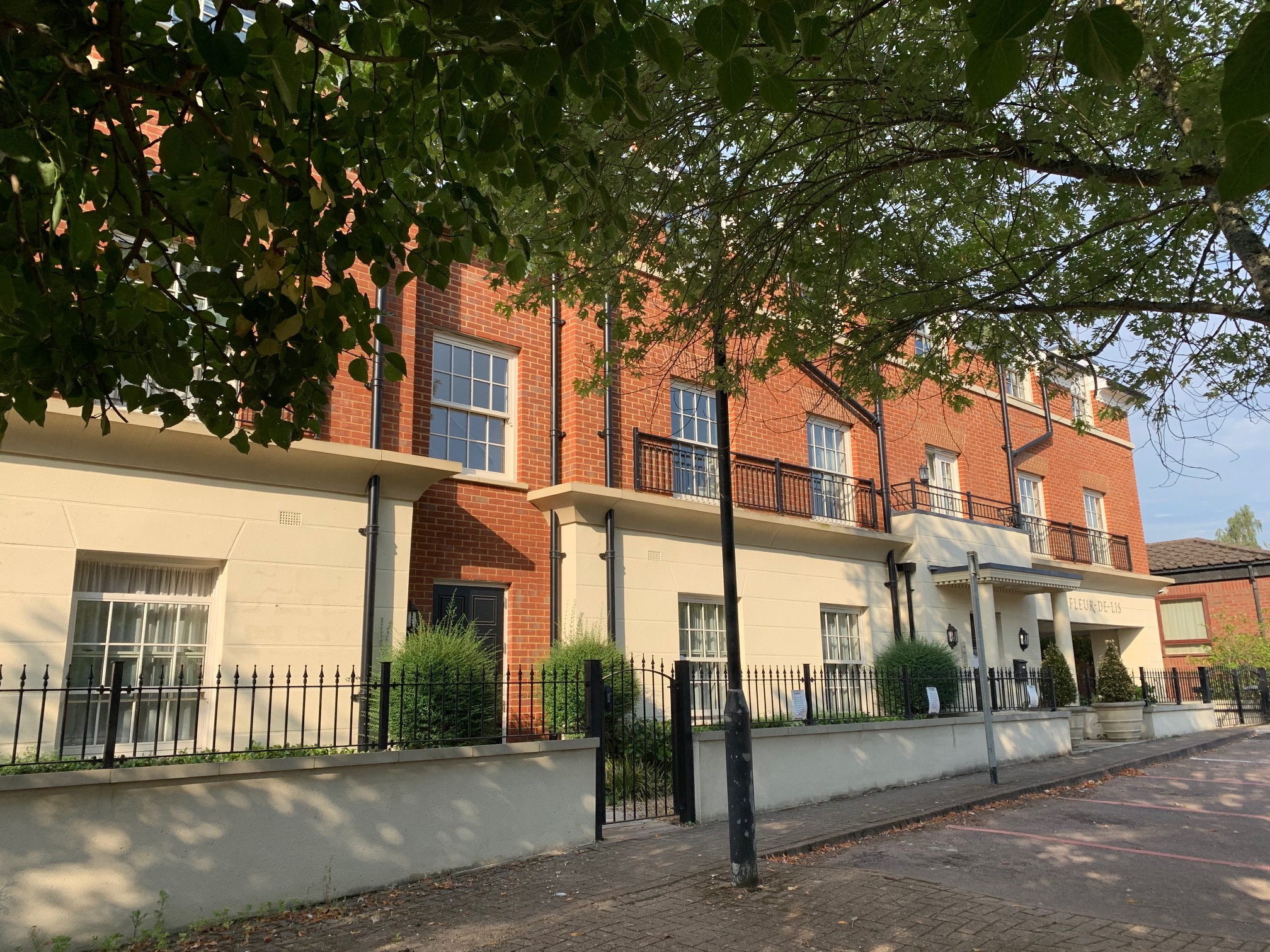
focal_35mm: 26
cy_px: 476
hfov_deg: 67.3
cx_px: 635
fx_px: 954
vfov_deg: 53.1
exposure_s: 1/1136
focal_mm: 4.25
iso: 25
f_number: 1.8
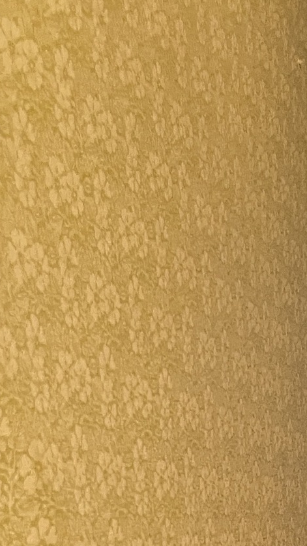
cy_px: 546
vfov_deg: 25.8
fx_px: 1128
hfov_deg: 13.9
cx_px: 543
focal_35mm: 78
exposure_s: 1/40
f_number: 1.6
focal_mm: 4.2
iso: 400
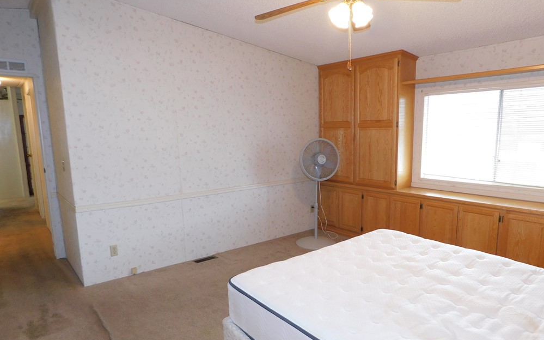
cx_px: 270
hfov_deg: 72.6
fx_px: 371
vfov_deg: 49.1
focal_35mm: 25
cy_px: 195
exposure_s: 1/30
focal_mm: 4
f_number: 3
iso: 160
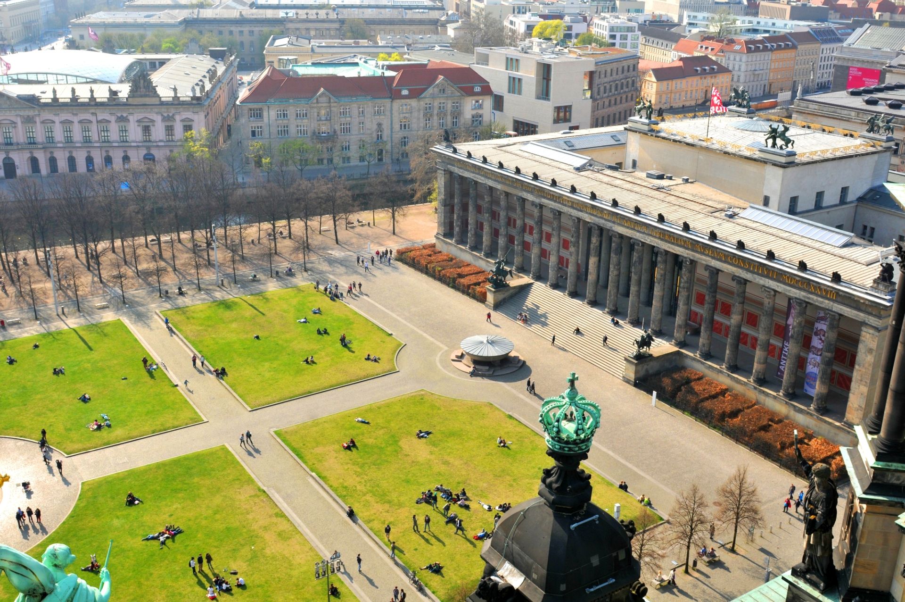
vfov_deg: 36.8
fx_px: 904
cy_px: 301
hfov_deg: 53.2
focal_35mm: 36
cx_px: 452
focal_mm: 24
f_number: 10
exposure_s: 1/200
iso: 200
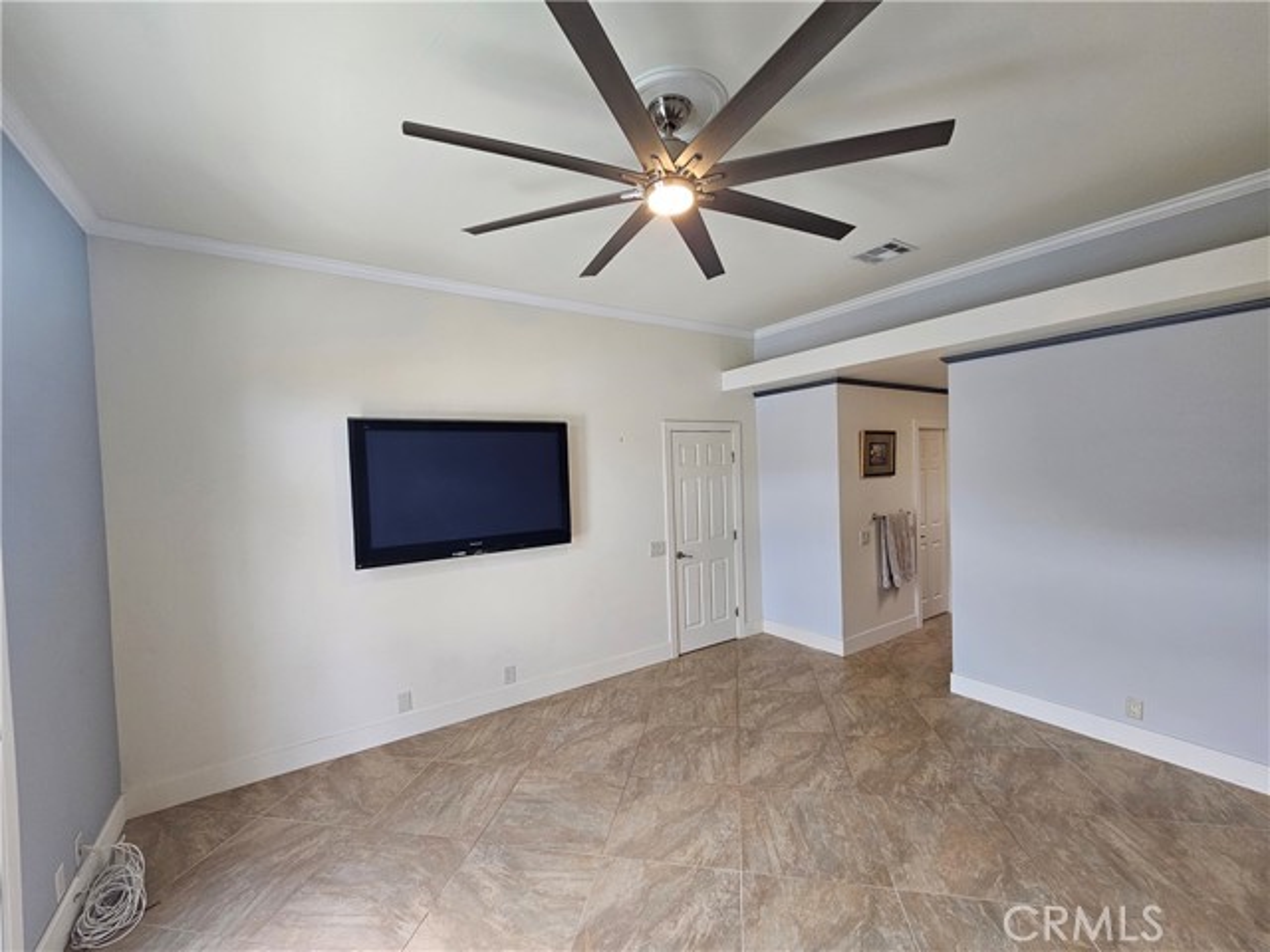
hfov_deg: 106.2
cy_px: 476
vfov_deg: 89.9
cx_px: 635
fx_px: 477
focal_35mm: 13
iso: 125
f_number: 2.2
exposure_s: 1/60
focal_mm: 2.2
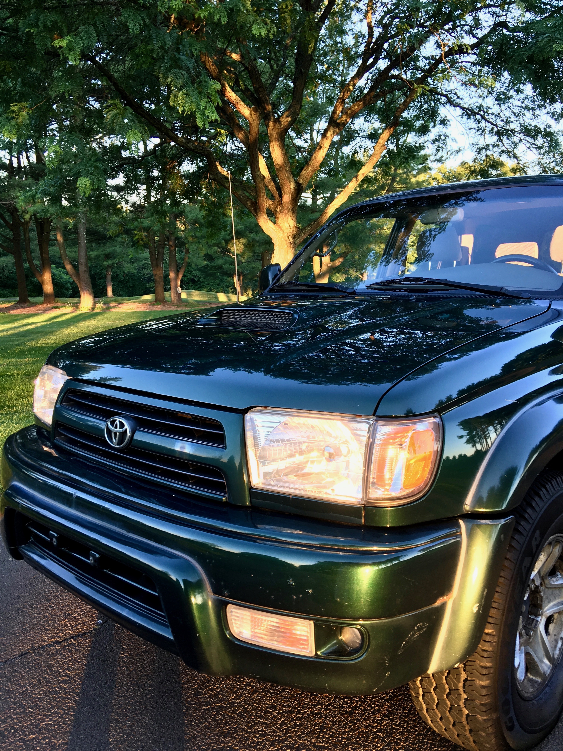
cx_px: 282
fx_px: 629
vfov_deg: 61.7
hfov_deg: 48.2
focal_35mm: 29
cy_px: 376
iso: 25
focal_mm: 4.15
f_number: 2.2
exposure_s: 1/40
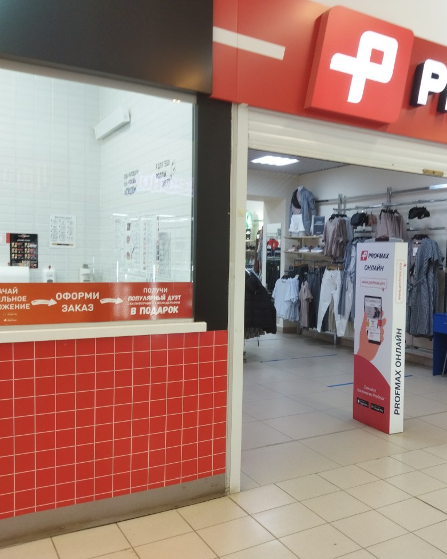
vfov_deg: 50.3
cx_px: 343
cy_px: 285
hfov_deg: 39.9
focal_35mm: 36
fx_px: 595
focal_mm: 4.71
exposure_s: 1/50
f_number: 1.79
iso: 123
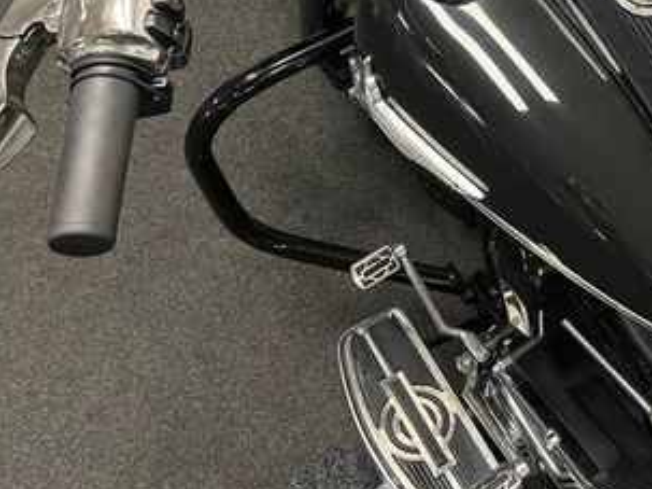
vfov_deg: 25.1
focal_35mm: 55
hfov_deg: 33.0
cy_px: -17
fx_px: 1036
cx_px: 598
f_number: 1.6
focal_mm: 5.1
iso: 125
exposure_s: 1/50
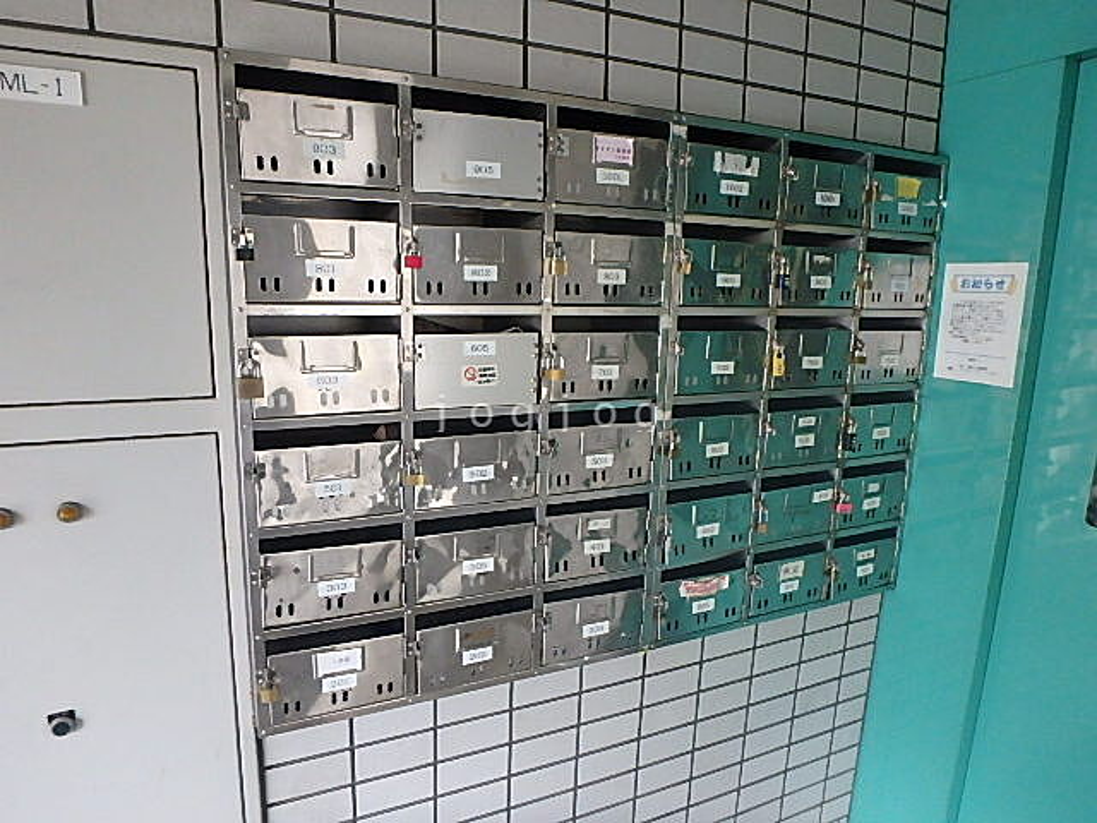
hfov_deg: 79.0
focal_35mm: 21
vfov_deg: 63.4
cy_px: 412
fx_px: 666
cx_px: 548
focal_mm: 3.7
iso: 640
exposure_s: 1/30
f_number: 3.5
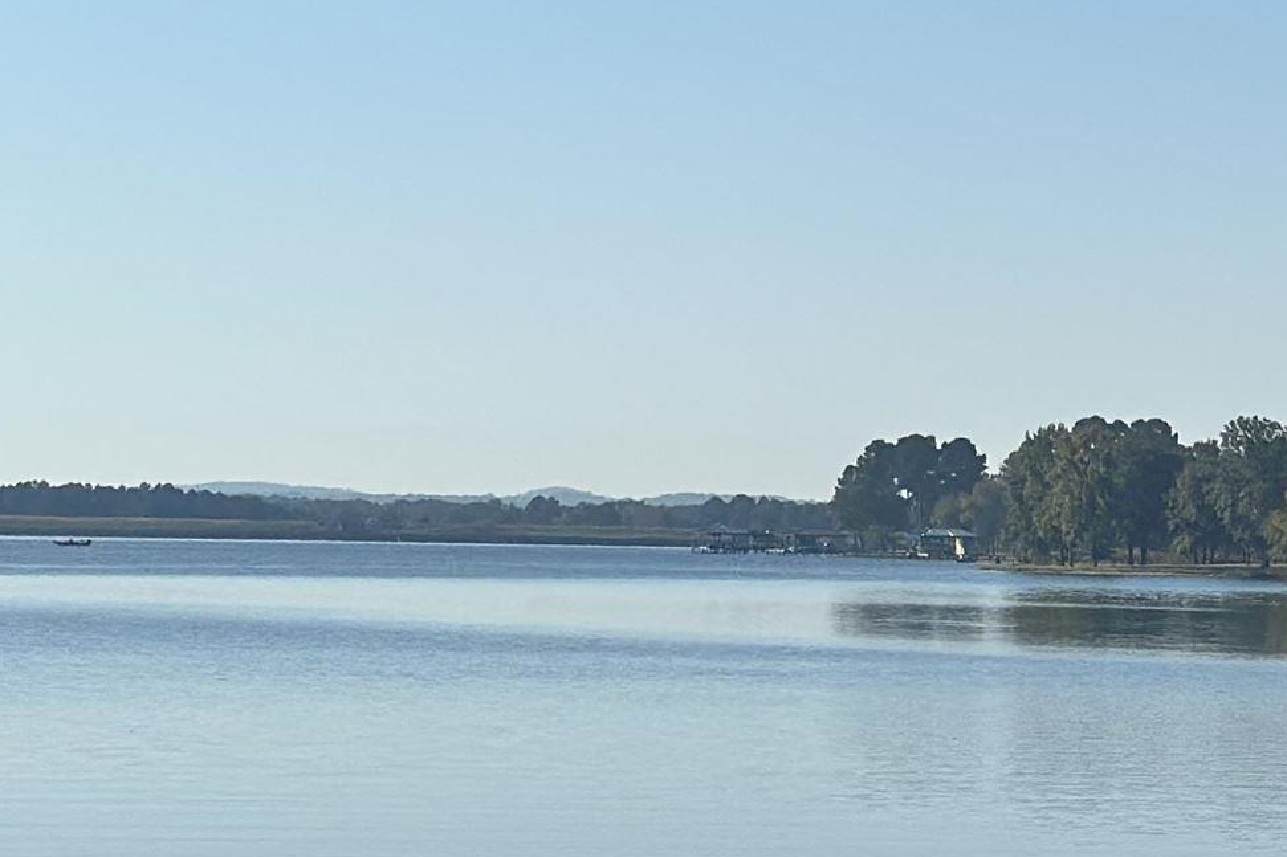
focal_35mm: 158
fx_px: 5647
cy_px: -26
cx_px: 1006
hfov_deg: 12.9
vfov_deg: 8.6
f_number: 1.78
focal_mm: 6.86
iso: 80
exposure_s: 1/12048
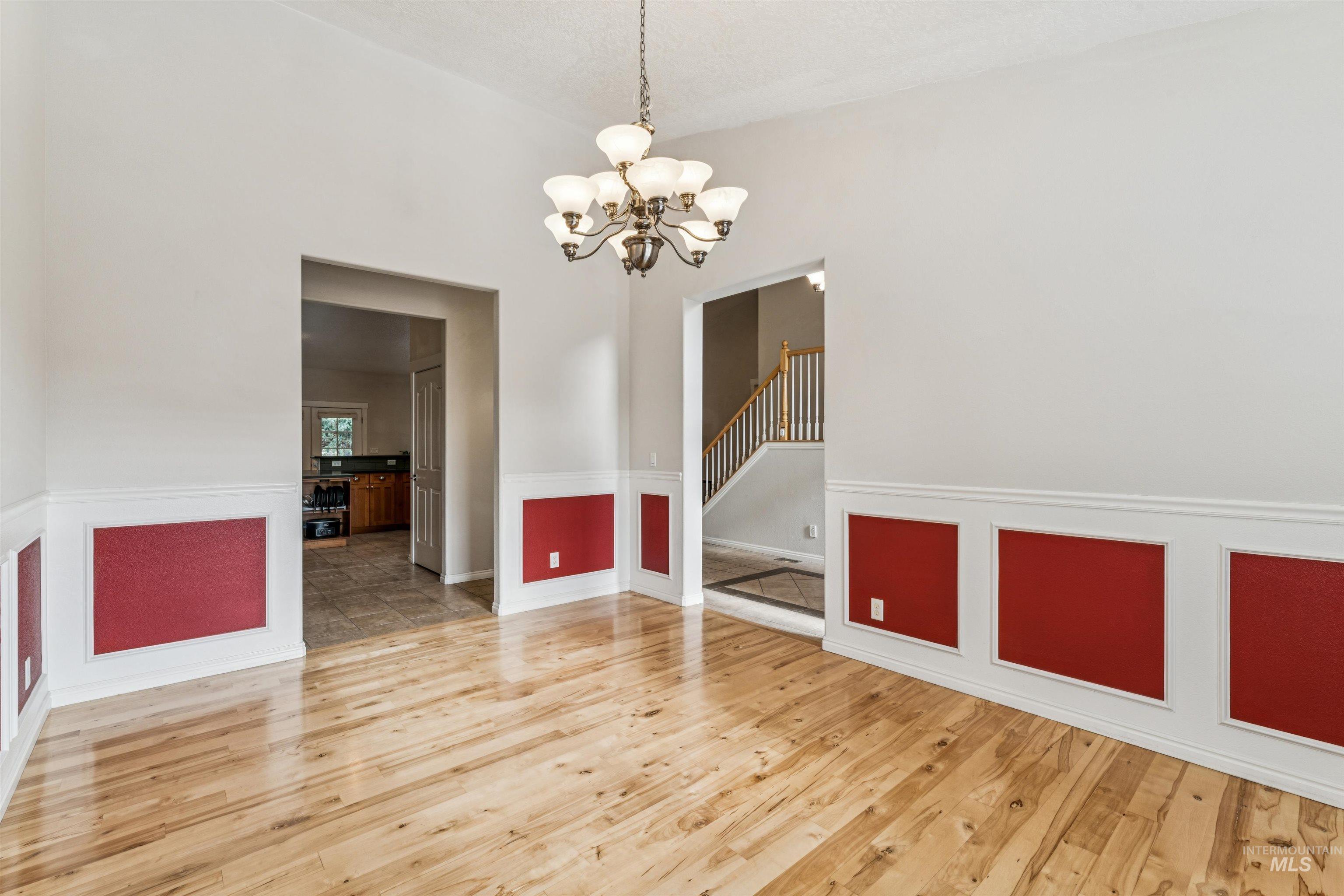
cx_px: 672
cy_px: 448
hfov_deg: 98.2
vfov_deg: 75.1
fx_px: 582
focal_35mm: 16
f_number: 13
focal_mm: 15.6
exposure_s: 1/13
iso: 400
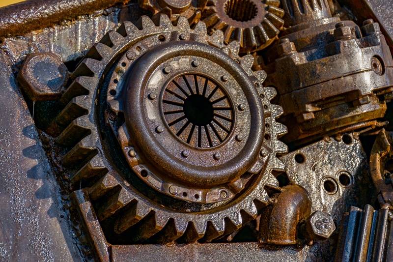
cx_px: 196
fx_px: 917
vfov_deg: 16.3
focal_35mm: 84
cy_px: 131
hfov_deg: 24.2
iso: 100
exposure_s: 1/500
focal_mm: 56
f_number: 4.8
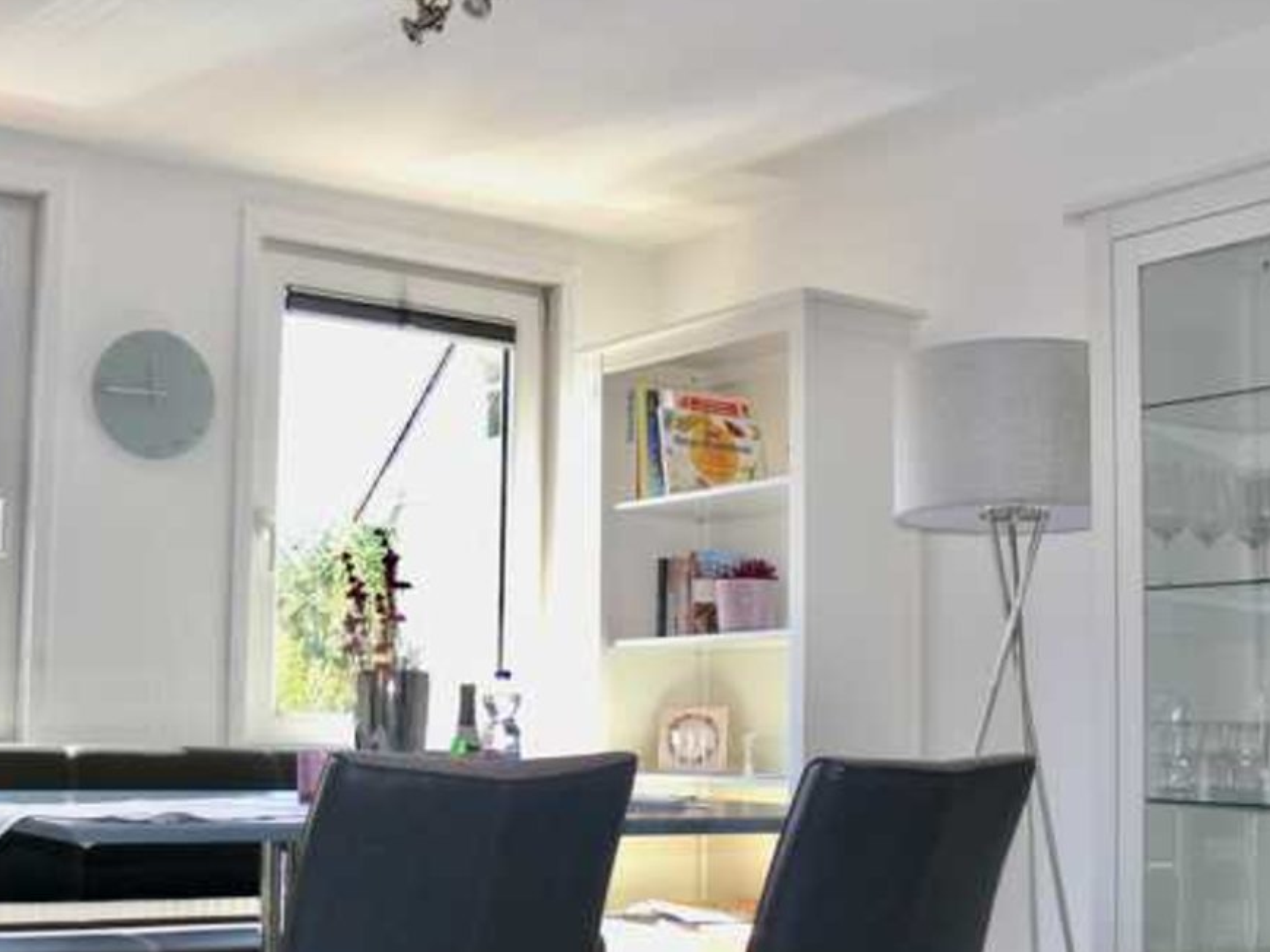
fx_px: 1871
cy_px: 637
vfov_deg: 28.4
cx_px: 626
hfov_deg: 37.5
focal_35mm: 51
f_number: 3.6
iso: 80
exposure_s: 1/60
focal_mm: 7.8
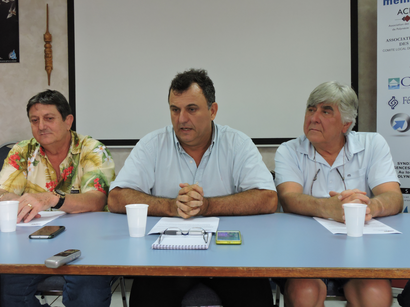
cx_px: 205
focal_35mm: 40
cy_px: 154
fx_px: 474
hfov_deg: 46.8
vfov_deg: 36.0
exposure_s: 1/13
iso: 400
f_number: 6.7
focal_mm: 7.2
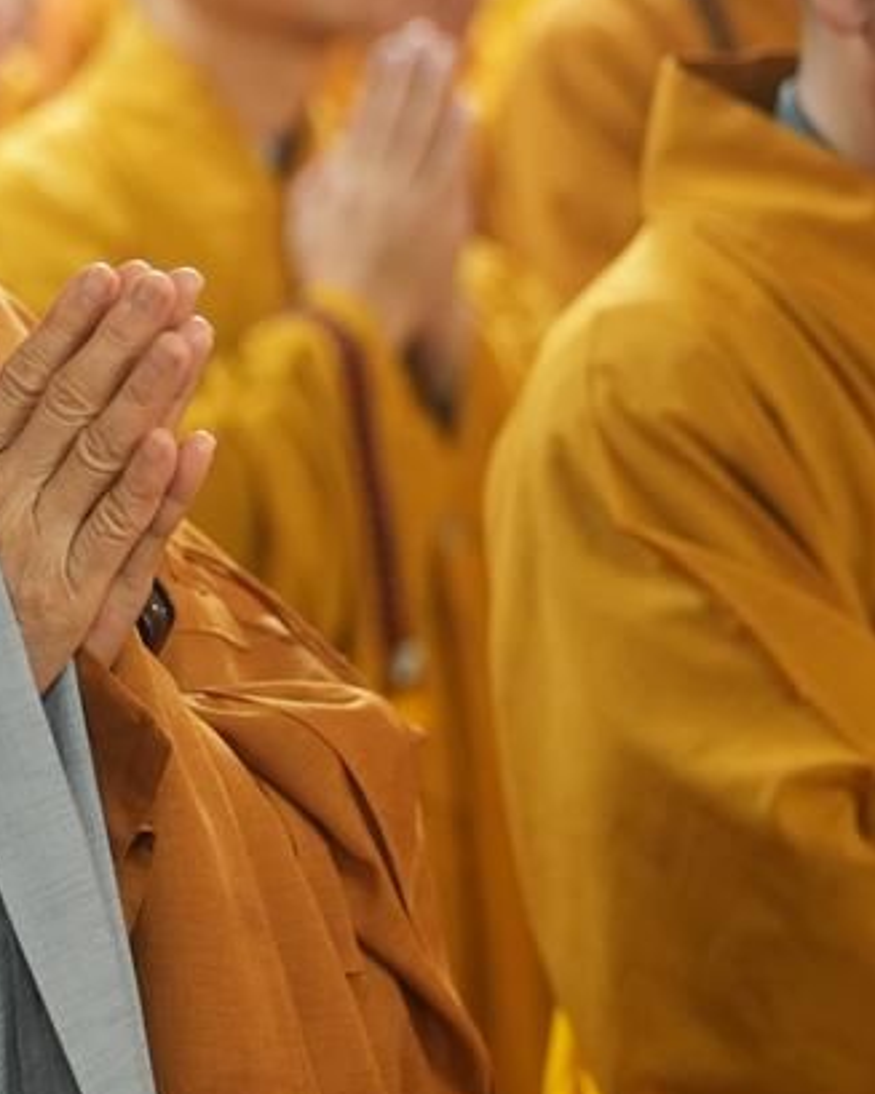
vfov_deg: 10.1
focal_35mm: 190
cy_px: 238
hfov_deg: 8.1
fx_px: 6153
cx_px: 3
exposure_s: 1/100
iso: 2000
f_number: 2.8
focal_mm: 69
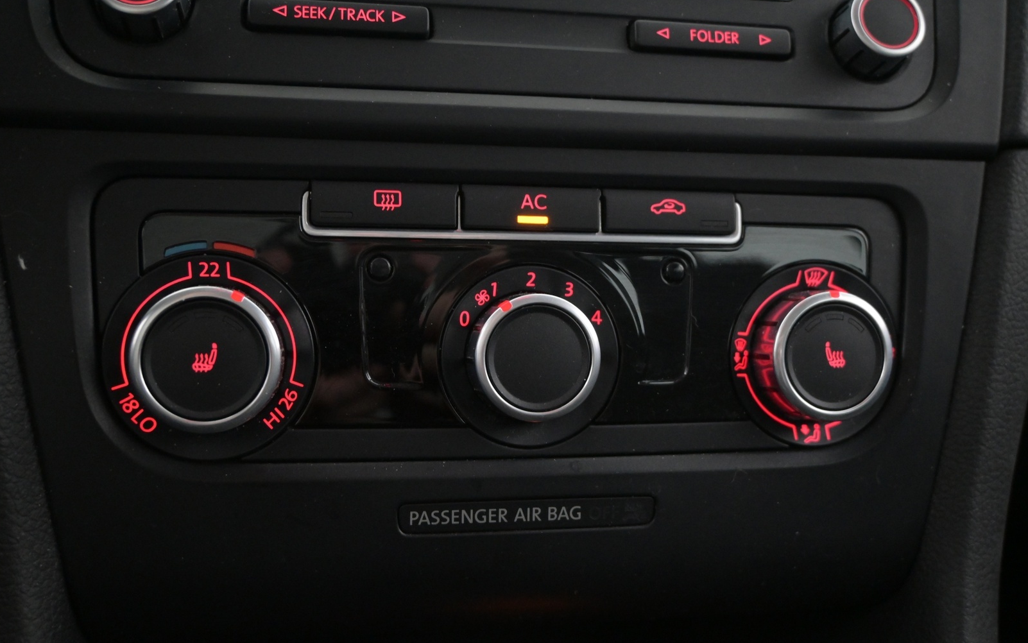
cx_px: 510
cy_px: 329
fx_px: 974
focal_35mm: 35
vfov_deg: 36.5
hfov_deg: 55.6
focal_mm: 22.5
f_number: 4
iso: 3600
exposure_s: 1/40
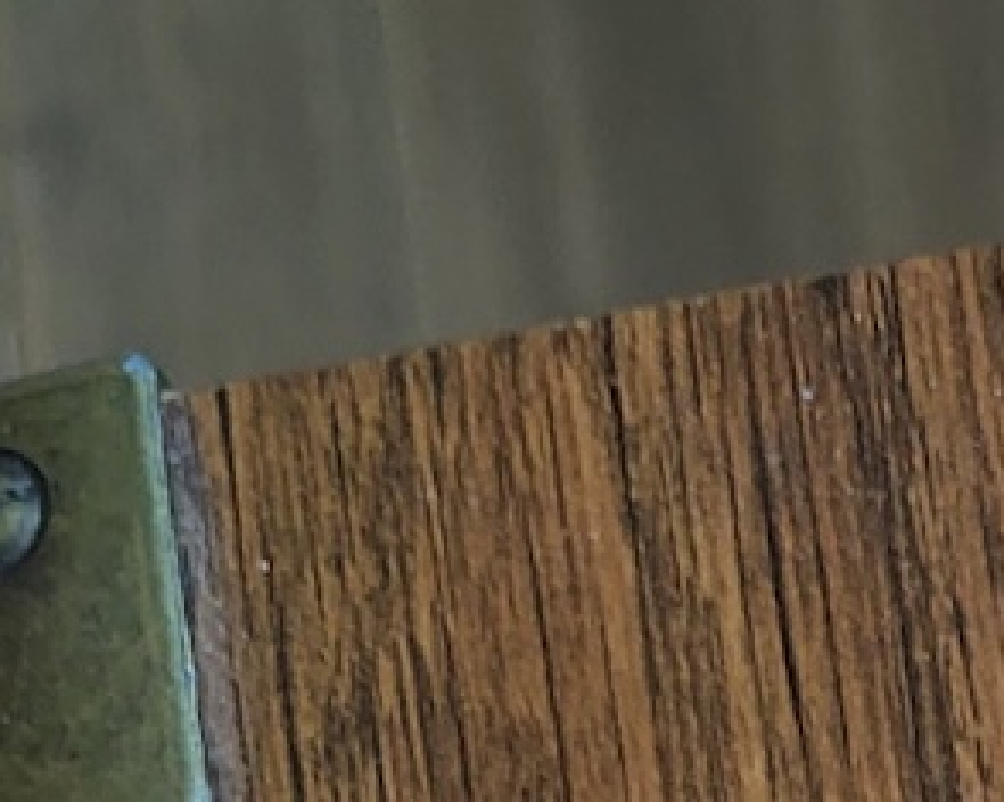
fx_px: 4872
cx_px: 1605
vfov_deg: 8.0
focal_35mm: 164
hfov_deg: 11.2
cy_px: 2418
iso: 200
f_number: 1.8
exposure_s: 1/50
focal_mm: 5.4
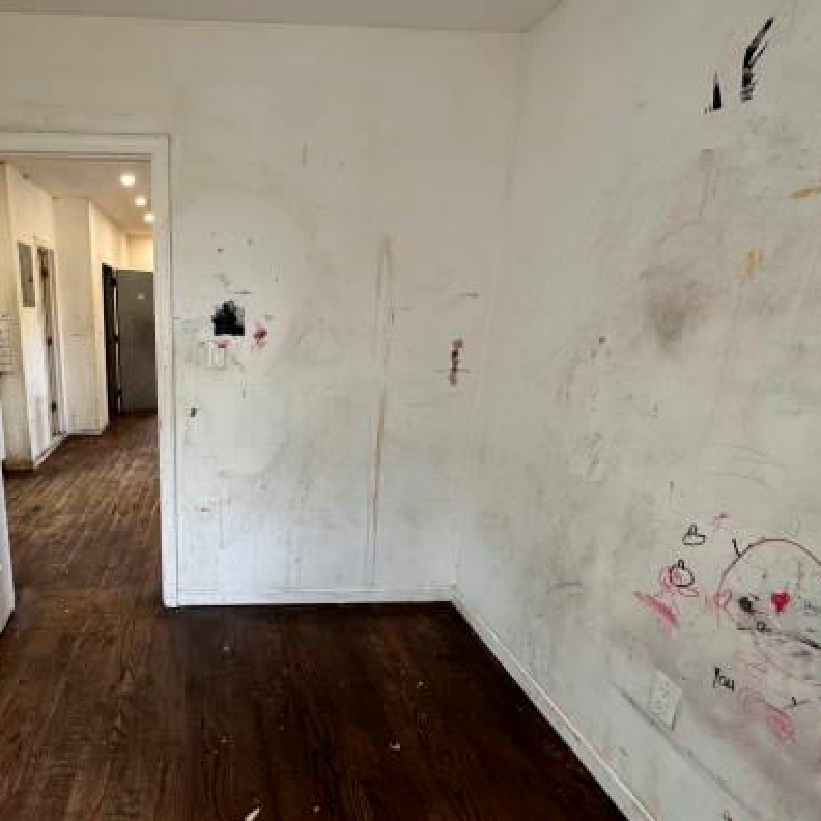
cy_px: 448
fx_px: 537
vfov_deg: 74.7
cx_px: 251
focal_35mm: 20
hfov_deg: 71.8
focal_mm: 2.22
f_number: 2.2
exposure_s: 1/120
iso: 200
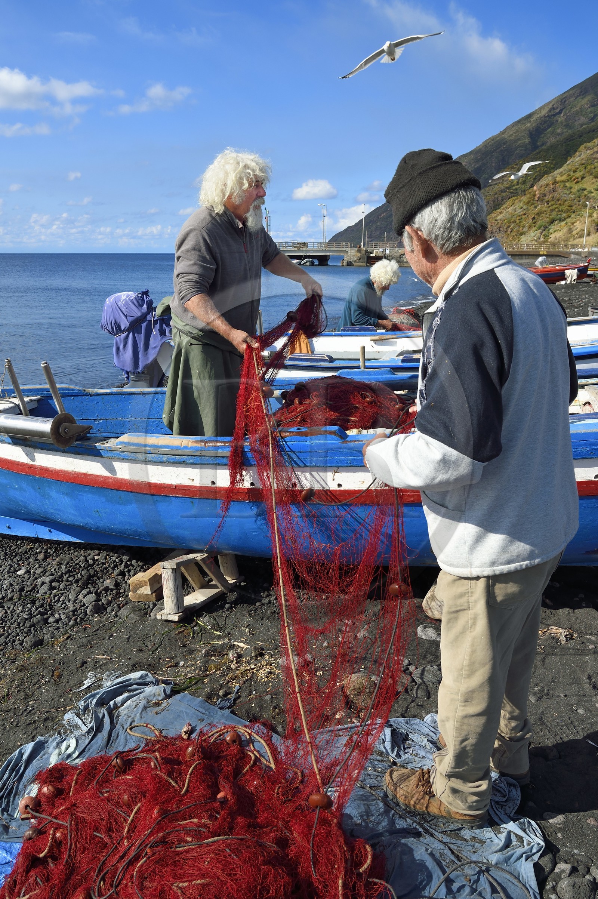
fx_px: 749
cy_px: 450
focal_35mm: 30
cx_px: 299
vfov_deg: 62.0
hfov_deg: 43.5
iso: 200
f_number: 13
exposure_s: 1/250
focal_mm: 30
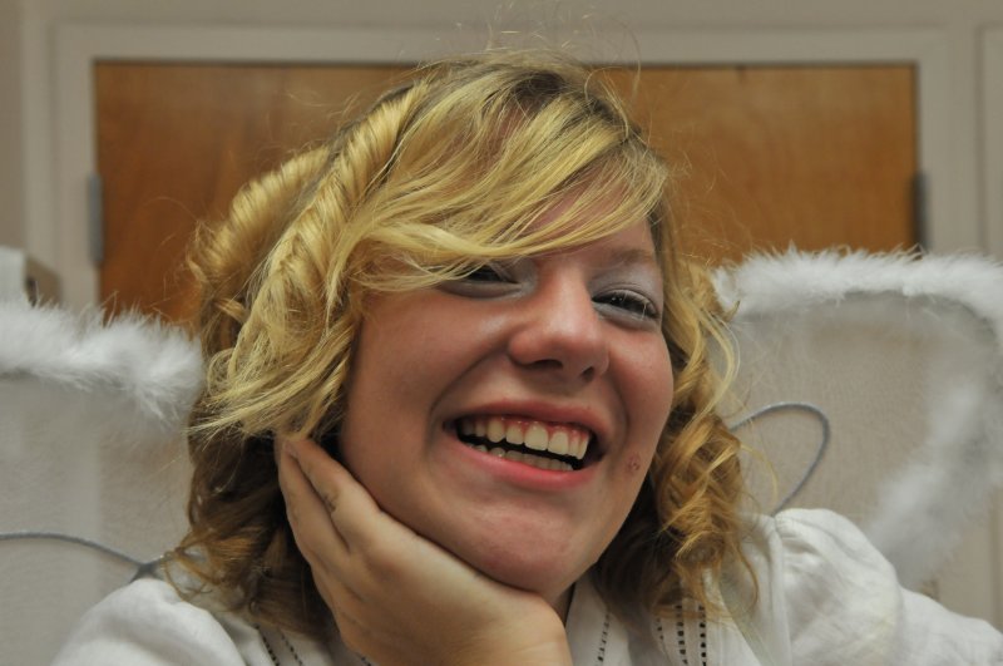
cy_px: 333
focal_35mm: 57
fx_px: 1586
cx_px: 502
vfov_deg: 23.7
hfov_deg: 35.1
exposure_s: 1/160
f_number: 6.3
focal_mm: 38
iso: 800
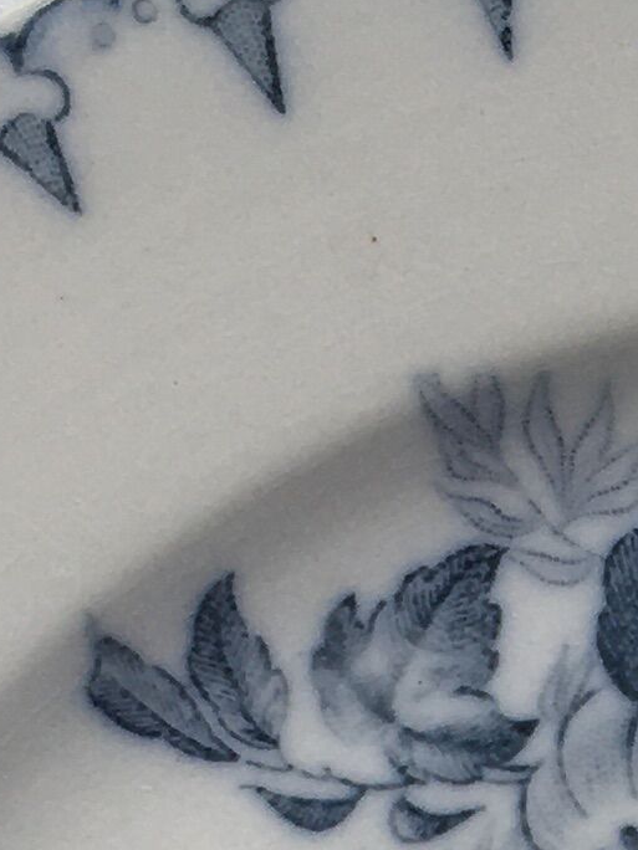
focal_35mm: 171
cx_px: 968
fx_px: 4202
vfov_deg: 10.9
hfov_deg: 8.5
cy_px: 1466
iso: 25
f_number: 2.2
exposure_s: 1/262
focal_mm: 4.15
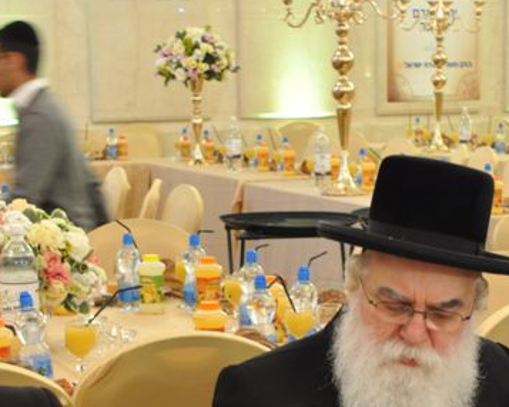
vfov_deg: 14.5
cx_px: 311
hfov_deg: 18.3
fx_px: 1580
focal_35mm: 105
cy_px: 373
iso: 500
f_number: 4
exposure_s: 1/40
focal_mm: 26
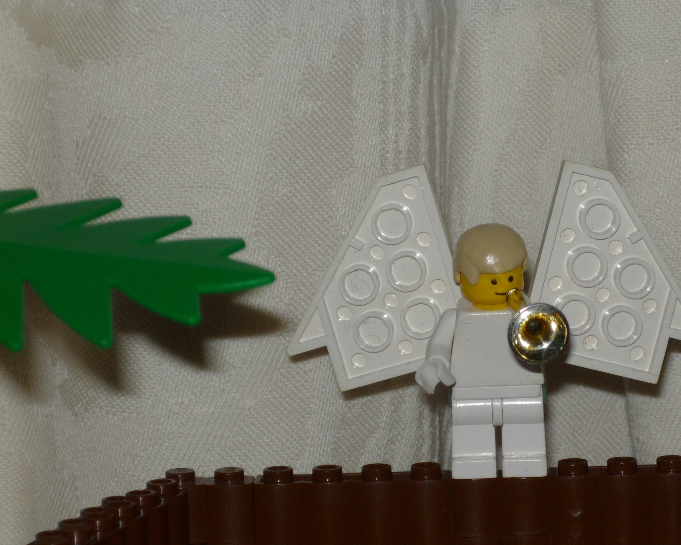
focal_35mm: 166
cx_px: 461
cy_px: 330
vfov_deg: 9.3
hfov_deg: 11.6
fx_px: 3346
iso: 100
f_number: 5.8
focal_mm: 19.9
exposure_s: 1/50
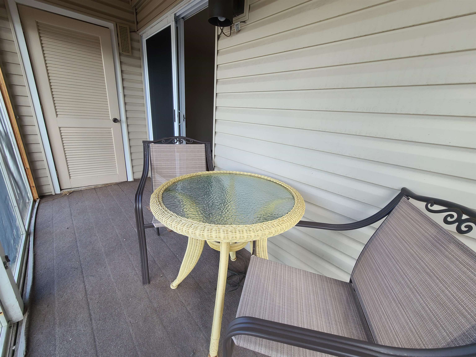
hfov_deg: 106.2
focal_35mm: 13
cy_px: 178
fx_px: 179
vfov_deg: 89.9
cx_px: 238
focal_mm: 2.2
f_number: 2.2
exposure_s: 1/60
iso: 64
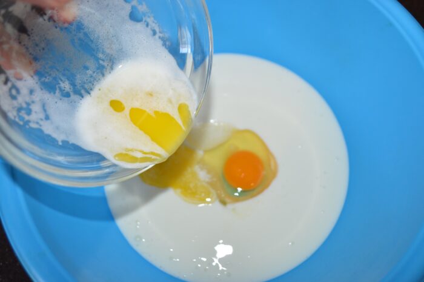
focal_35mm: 30
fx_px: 353
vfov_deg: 43.5
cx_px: 212
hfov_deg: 62.0
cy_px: 141
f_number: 3.8
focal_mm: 20
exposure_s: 1/60
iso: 400
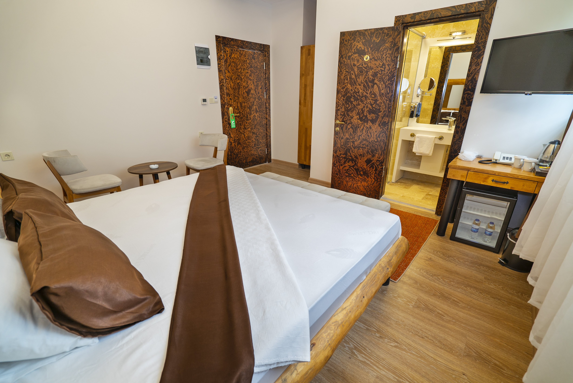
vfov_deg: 73.8
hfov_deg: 96.7
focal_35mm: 16
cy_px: 192
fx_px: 255
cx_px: 286
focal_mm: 16
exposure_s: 1/25
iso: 250
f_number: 4
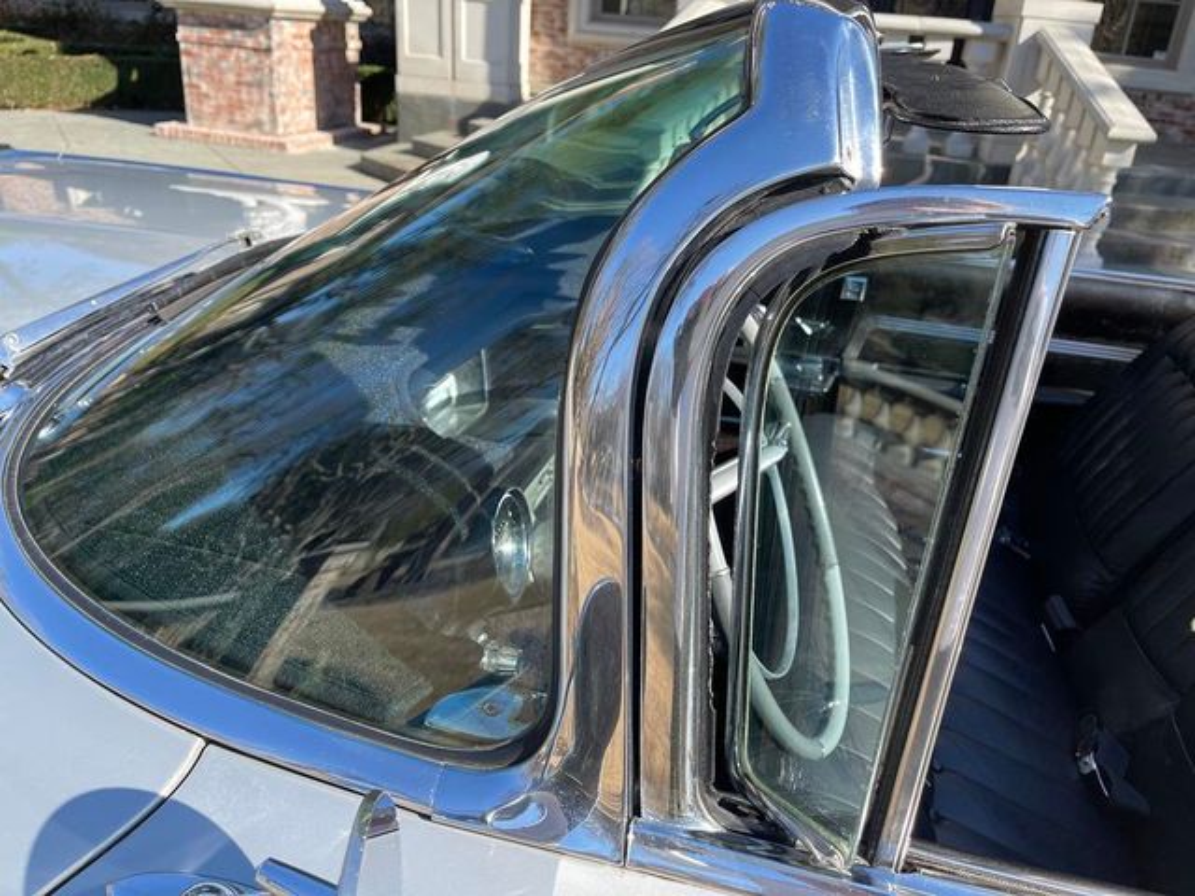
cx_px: 598
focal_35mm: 26
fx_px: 898
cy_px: 448
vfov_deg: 53.1
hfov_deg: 67.3
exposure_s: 1/962
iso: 32
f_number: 1.6
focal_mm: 5.1
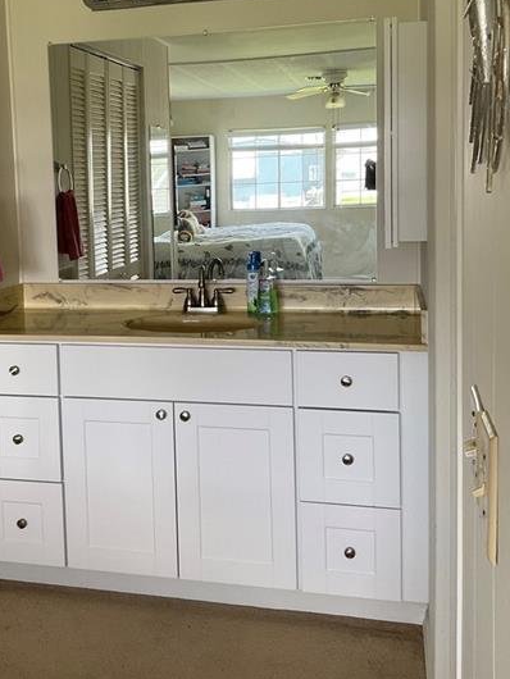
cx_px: 161
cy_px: 251
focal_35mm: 42
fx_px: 824
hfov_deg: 34.0
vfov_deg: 44.4
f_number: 1.8
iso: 64
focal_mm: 3
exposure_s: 1/115
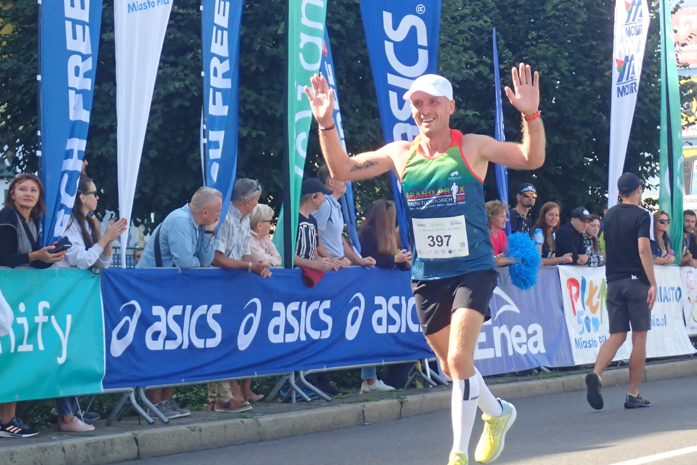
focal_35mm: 105
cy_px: 249
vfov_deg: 13.0
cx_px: 347
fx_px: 2033
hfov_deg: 19.5
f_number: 4.9
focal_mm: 18
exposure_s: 1/500
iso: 500
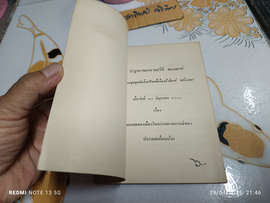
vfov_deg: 56.8
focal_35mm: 24
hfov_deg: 71.6
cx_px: 135
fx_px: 187
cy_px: 102
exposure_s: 1/33.3
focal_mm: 5.31
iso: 892
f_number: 1.7
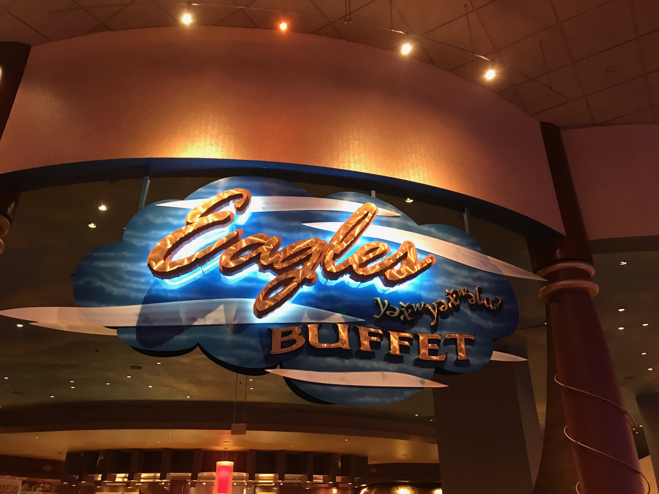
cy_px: 247
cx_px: 330
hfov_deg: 63.4
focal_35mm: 28
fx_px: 533
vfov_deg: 49.7
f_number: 1.8
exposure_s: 1/9
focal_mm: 3.99
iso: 100
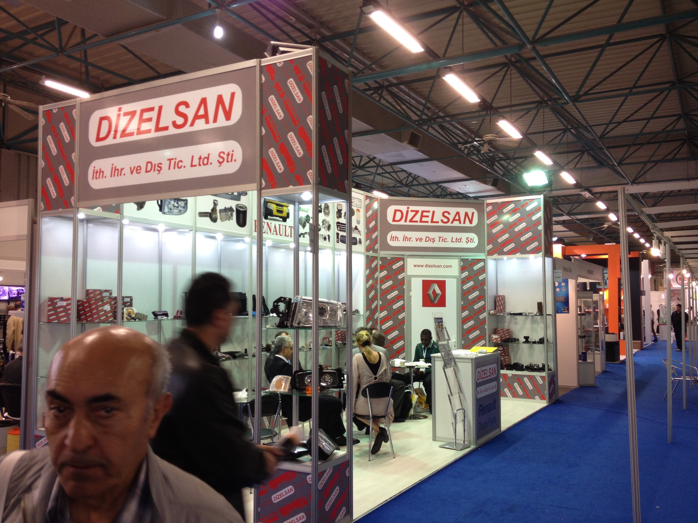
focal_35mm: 35
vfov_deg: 40.7
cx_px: 349
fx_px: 706
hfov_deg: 52.6
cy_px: 262
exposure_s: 1/30
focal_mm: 4.28
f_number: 2.4
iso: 80
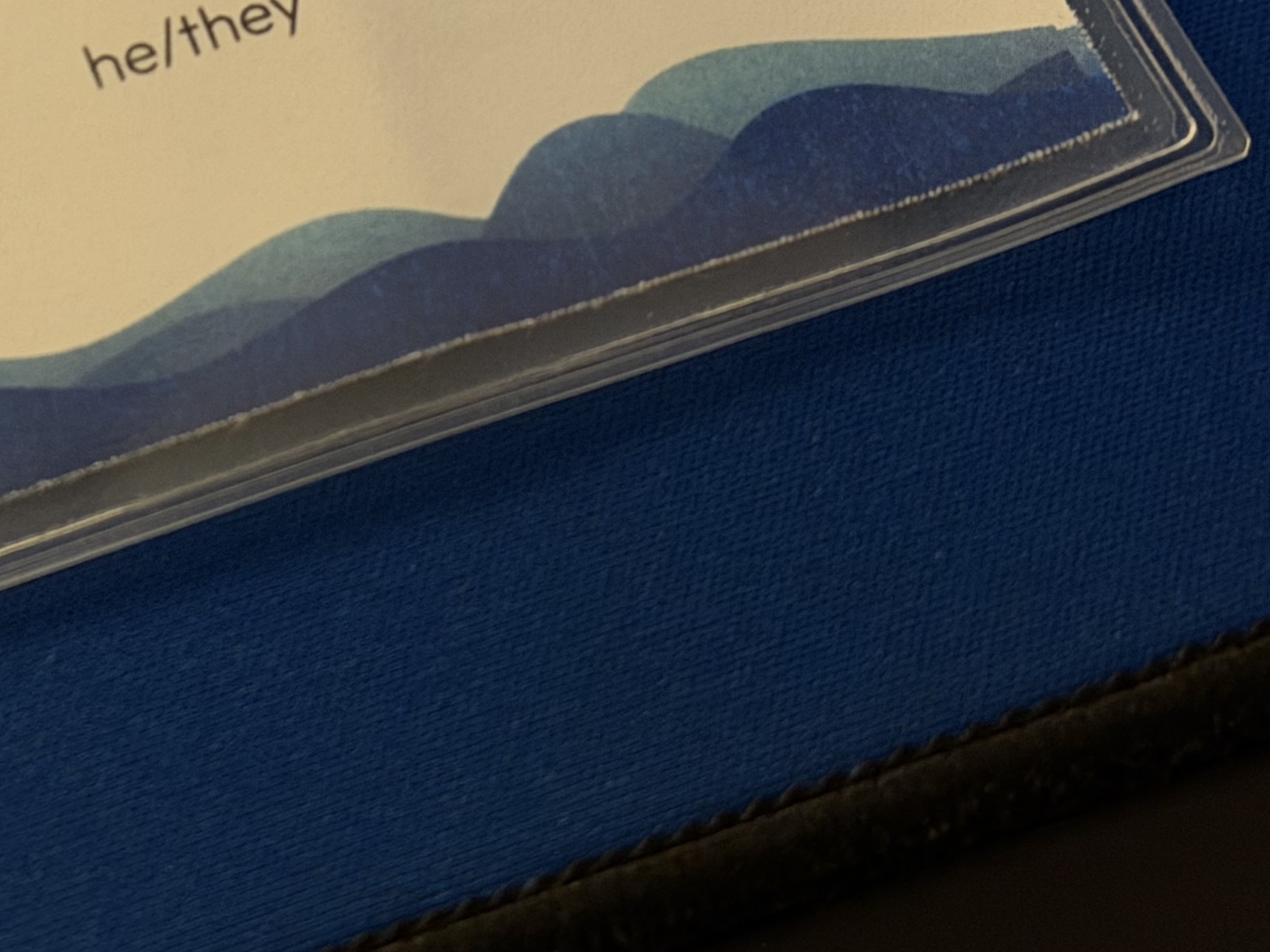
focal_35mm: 112
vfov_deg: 12.9
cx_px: 123
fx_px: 4109
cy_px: -139
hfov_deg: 17.3
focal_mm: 6.76
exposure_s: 1/40
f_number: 1.78
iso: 500
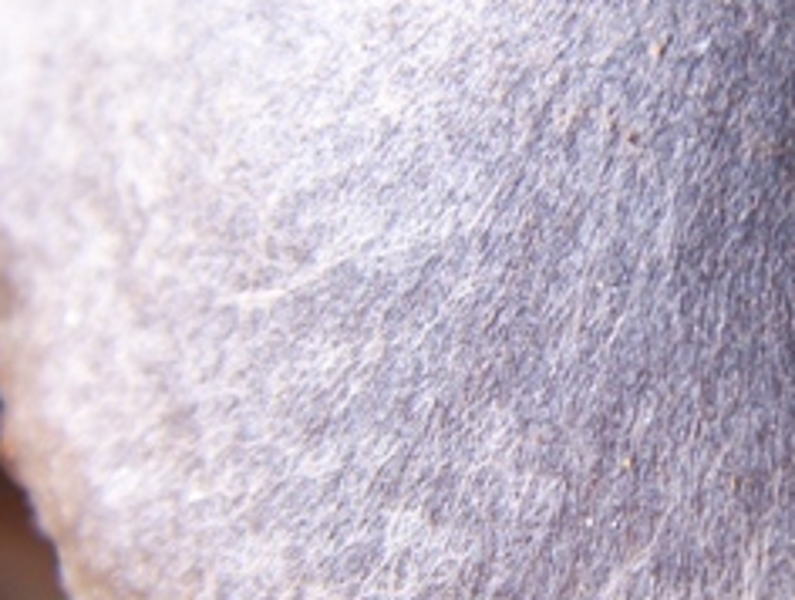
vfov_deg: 15.8
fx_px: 2163
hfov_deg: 20.3
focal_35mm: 94
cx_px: 761
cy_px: 378
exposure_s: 1/8
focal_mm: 6.6
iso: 63
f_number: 3.5
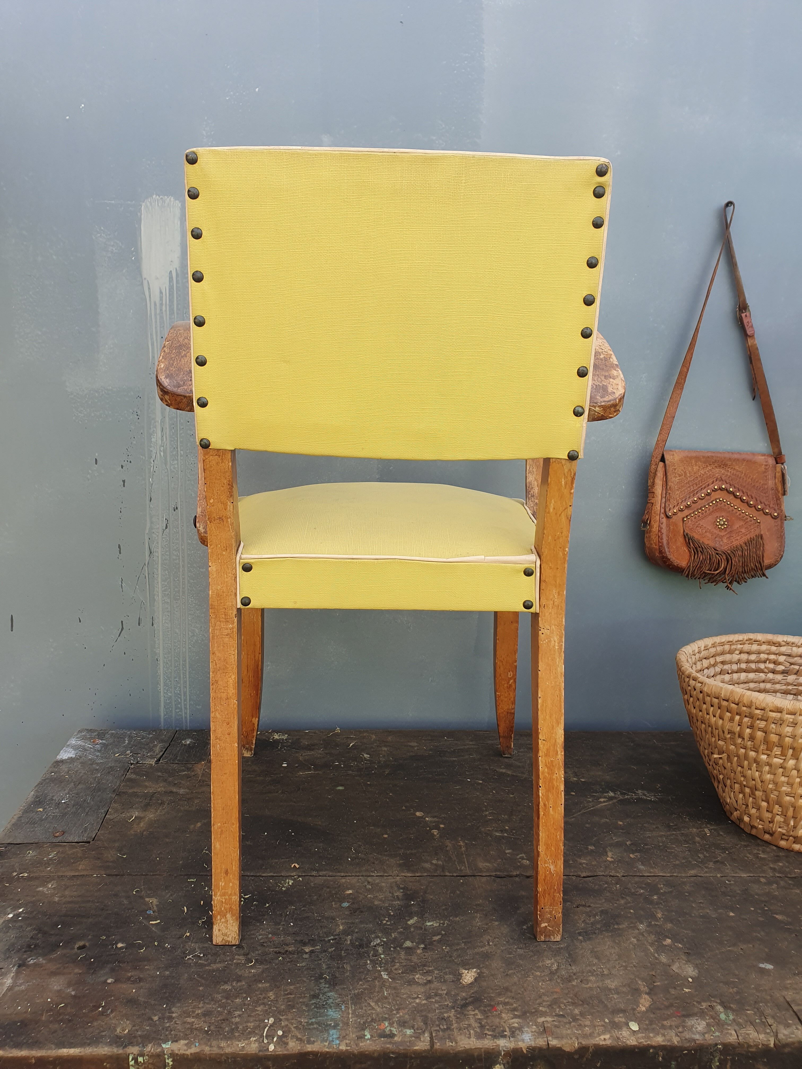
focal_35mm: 26
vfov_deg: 67.3
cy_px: 534
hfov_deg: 53.1
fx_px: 803
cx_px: 401
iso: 50
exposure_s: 1/296
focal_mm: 4.32
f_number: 2.4
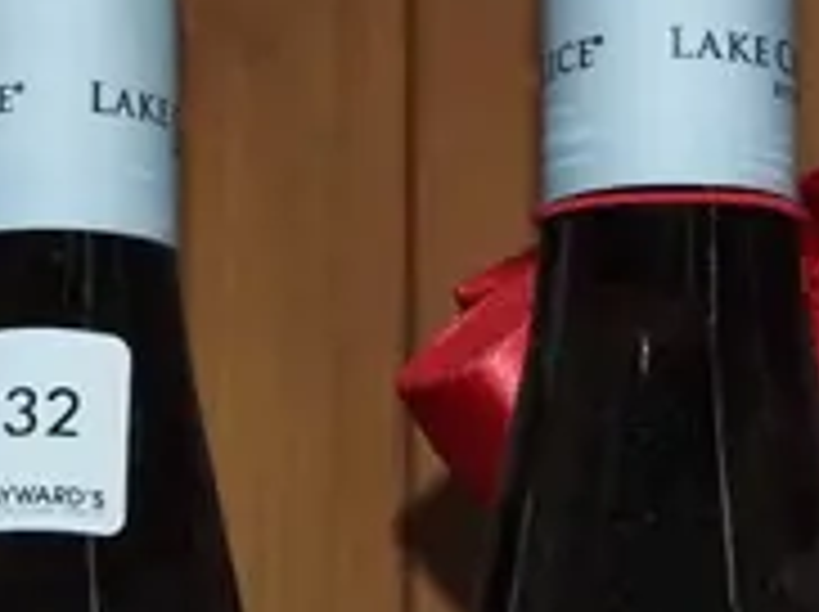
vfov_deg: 6.7
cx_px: 342
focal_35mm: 214
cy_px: 1174
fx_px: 5056
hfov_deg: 9.3
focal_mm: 19
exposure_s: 1/160
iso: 2500
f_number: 5.6
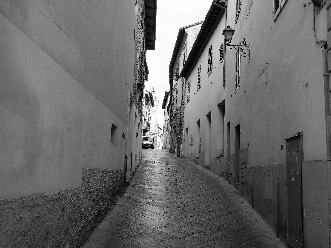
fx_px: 306
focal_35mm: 32
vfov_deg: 44.2
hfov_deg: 56.8
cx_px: 166
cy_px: 124
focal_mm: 16
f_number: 4.5
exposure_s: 1/200
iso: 200
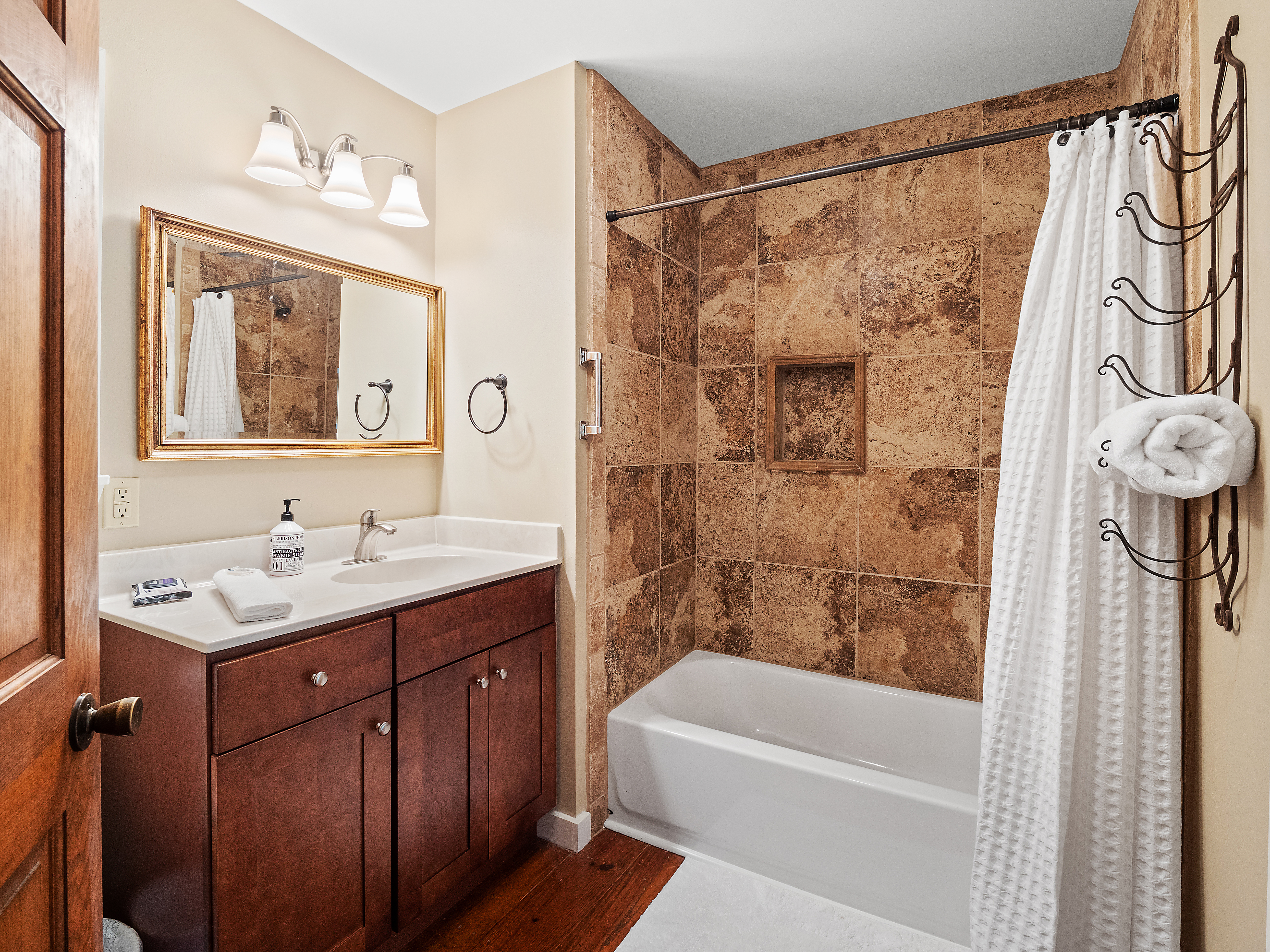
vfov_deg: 78.1
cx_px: 635
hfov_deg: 94.5
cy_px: 476
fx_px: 587
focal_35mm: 16
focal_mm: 8
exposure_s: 1/5
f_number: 5.6
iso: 400
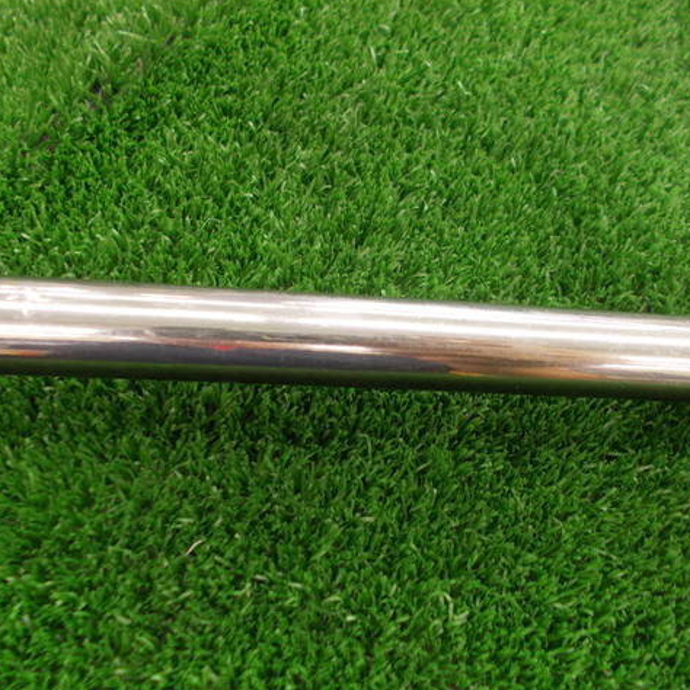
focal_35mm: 31
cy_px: 346
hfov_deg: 52.5
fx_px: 699
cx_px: 362
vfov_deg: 52.5
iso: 200
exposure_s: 1/25
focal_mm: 4.6
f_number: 3.2
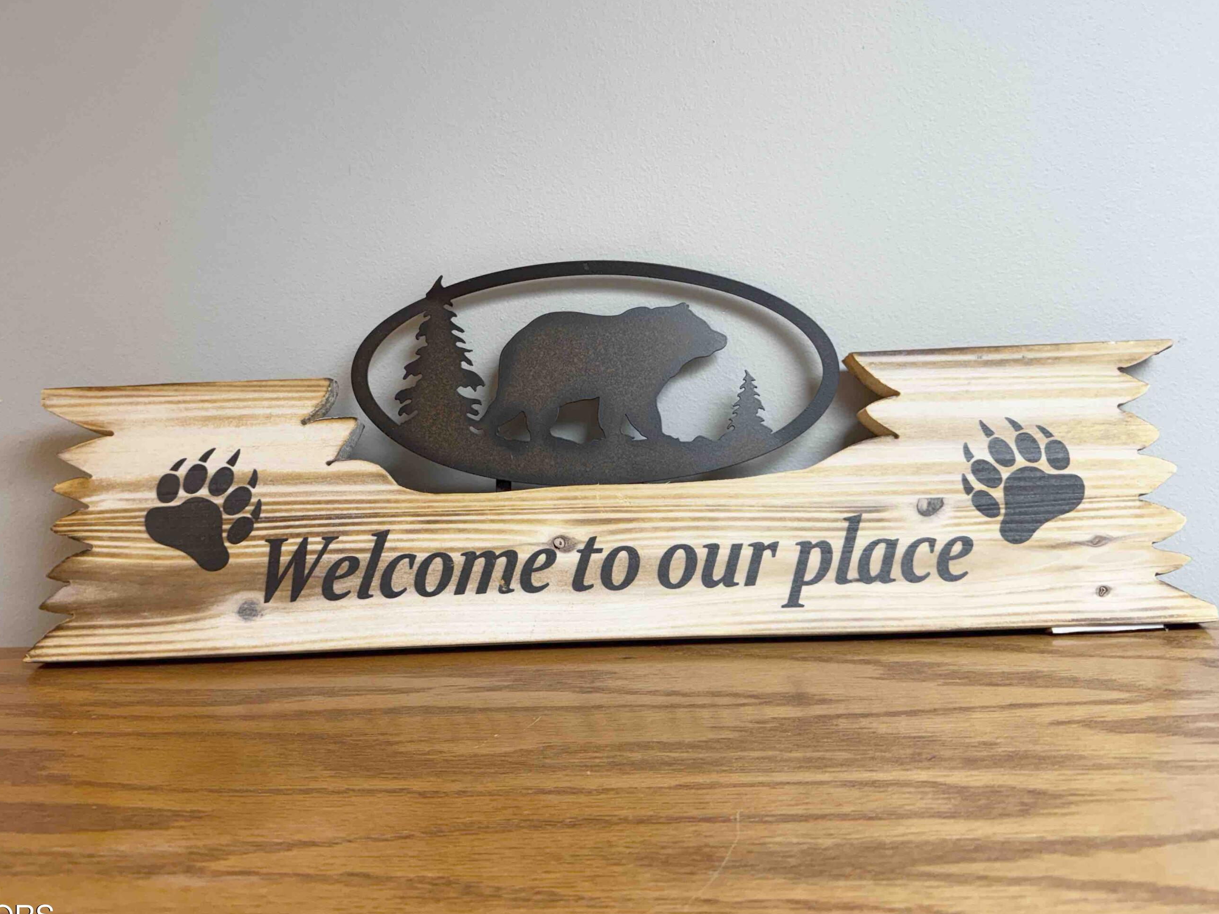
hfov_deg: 63.3
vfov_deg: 49.7
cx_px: 540
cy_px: 432
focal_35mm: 28
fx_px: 986
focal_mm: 6.76
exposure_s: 1/120
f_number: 1.78
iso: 160
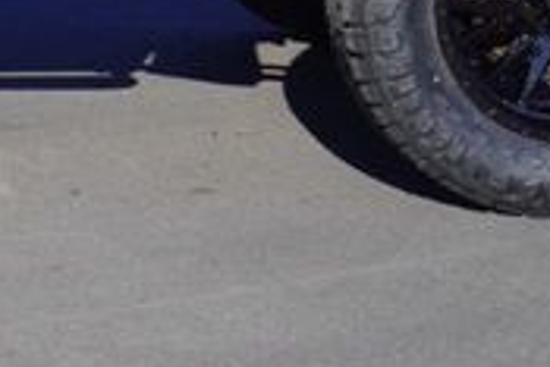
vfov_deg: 5.5
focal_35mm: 246
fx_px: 3761
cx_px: -358
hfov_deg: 8.1
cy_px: -276
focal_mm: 28
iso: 100
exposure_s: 1/125
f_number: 10
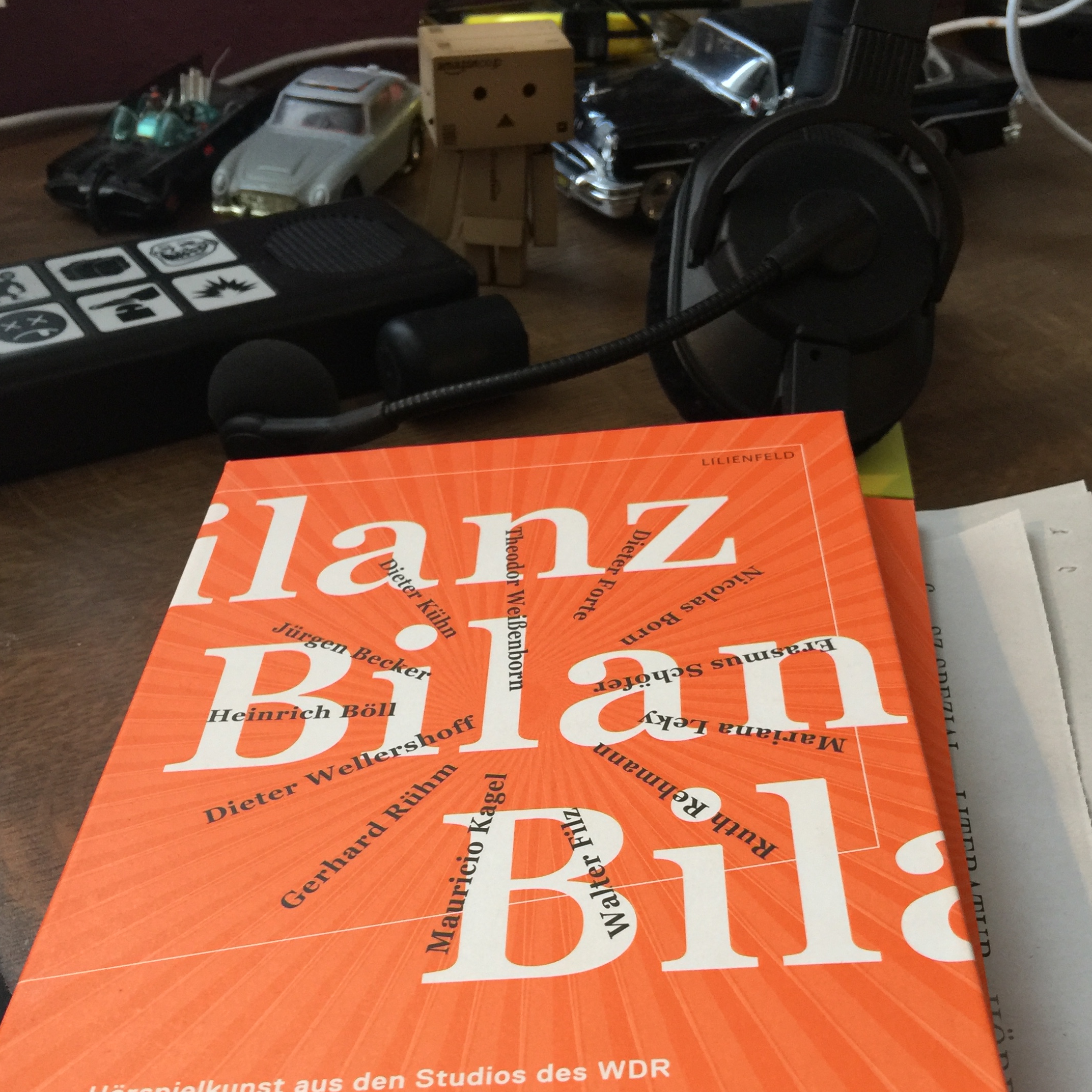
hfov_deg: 42.8
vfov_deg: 42.2
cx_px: 559
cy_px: 744
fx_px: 1392
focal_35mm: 39
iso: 80
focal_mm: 4.15
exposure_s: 1/17
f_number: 2.2
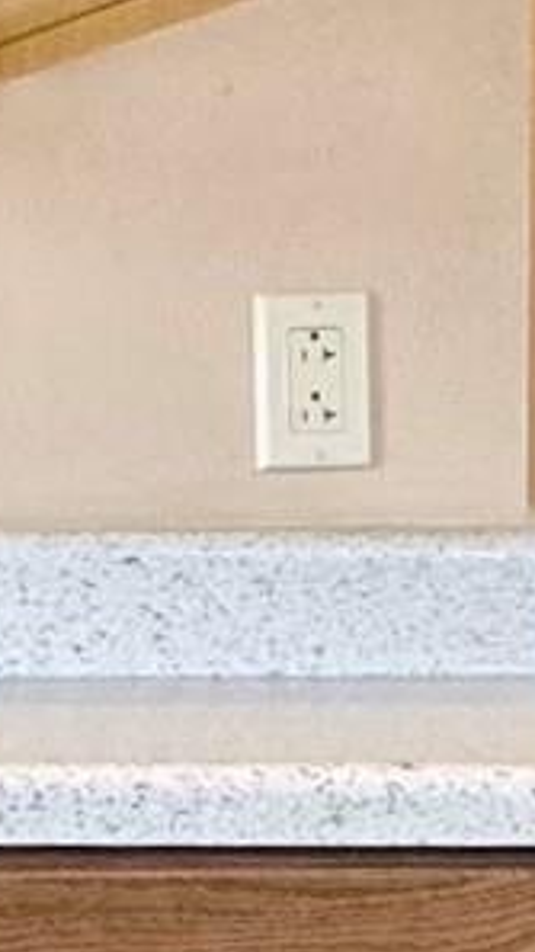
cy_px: 607
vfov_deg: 20.3
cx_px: -1483
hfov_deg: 8.1
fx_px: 2649
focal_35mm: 105
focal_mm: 2.22
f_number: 2.2
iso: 200
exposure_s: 1/120
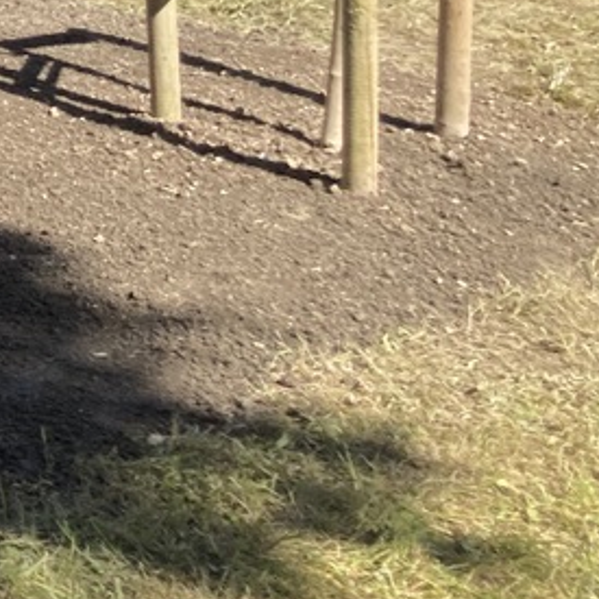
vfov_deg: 14.9
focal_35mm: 108
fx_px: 2114
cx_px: -627
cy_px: -309
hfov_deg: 13.6
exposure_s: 1/941
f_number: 1.8
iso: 20
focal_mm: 3.99
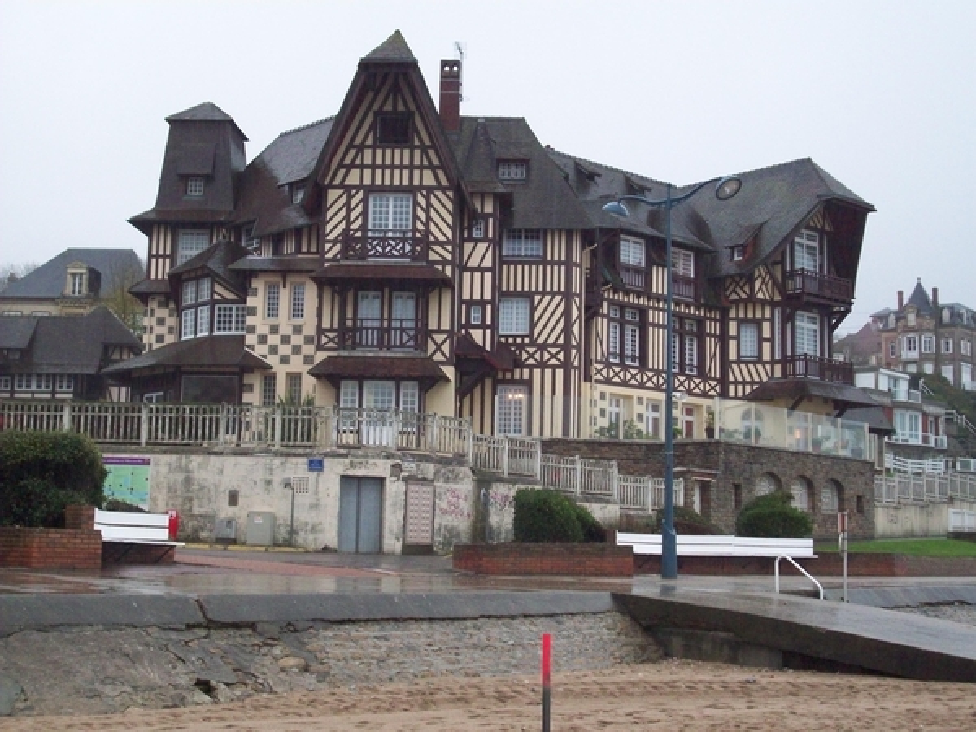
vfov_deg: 27.0
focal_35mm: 54
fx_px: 1523
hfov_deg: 35.5
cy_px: 366
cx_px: 488
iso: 232
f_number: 3.4
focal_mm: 9
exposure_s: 1/56.7
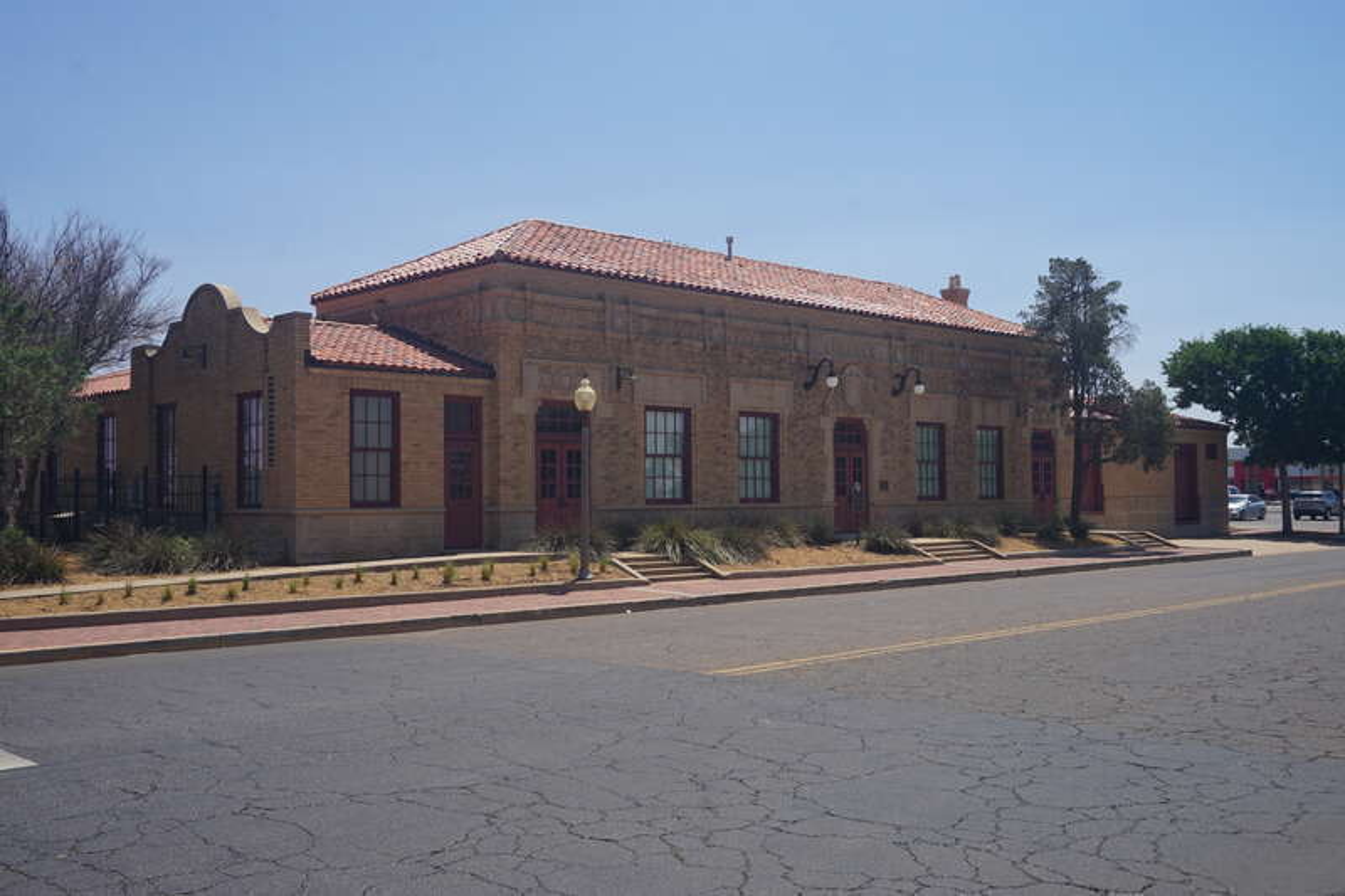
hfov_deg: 55.1
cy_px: 448
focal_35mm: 34
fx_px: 1289
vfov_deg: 38.3
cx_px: 672
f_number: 11
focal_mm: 23
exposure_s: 1/200
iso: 100
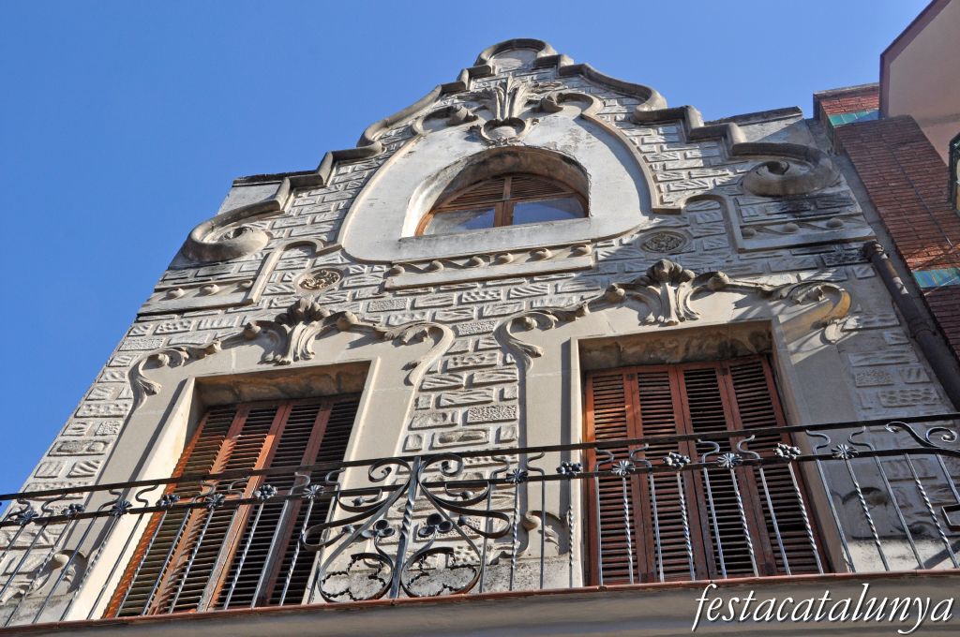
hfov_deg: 46.5
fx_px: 1119
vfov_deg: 31.8
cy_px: 318
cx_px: 480
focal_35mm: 42
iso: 500
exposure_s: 1/400
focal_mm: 28
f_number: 10
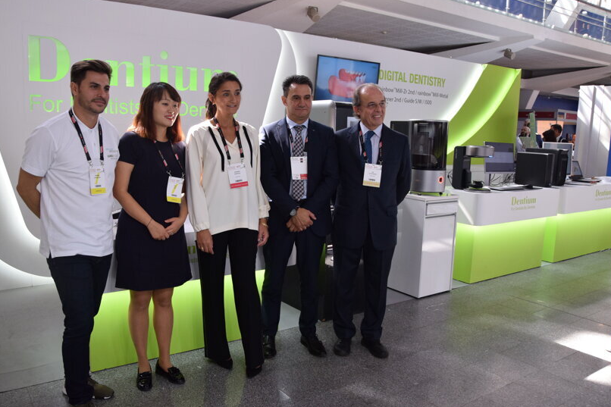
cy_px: 210
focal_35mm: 29
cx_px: 290
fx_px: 492
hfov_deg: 63.6
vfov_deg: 44.9
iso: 1000
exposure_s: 1/250
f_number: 5.6
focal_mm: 18
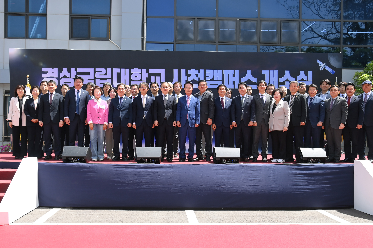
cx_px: 191
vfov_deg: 41.1
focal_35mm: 32
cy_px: 128
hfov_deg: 58.7
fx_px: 332
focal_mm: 30
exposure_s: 1/500
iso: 400
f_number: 6.3
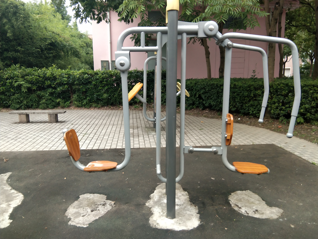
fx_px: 285
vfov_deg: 45.4
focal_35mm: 31
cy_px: 120
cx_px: 159
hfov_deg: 58.4
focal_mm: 3.69
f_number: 2.2
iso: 125
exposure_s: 1/50
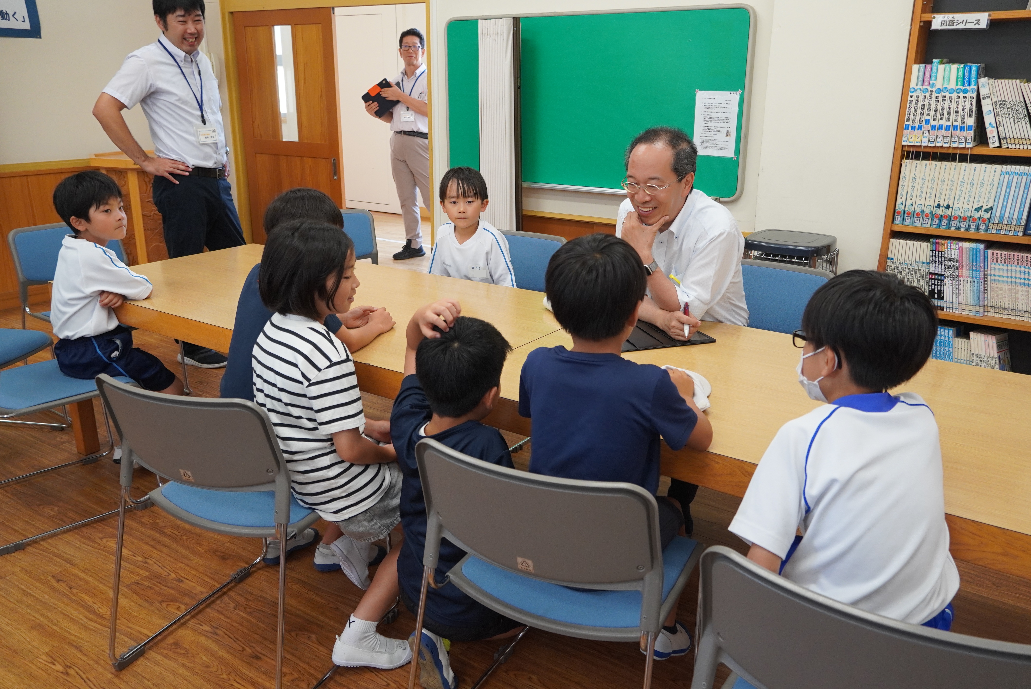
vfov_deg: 43.7
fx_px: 860
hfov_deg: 61.9
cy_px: 344
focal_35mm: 30
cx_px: 516
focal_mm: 20
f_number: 4
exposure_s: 1/160
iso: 1000
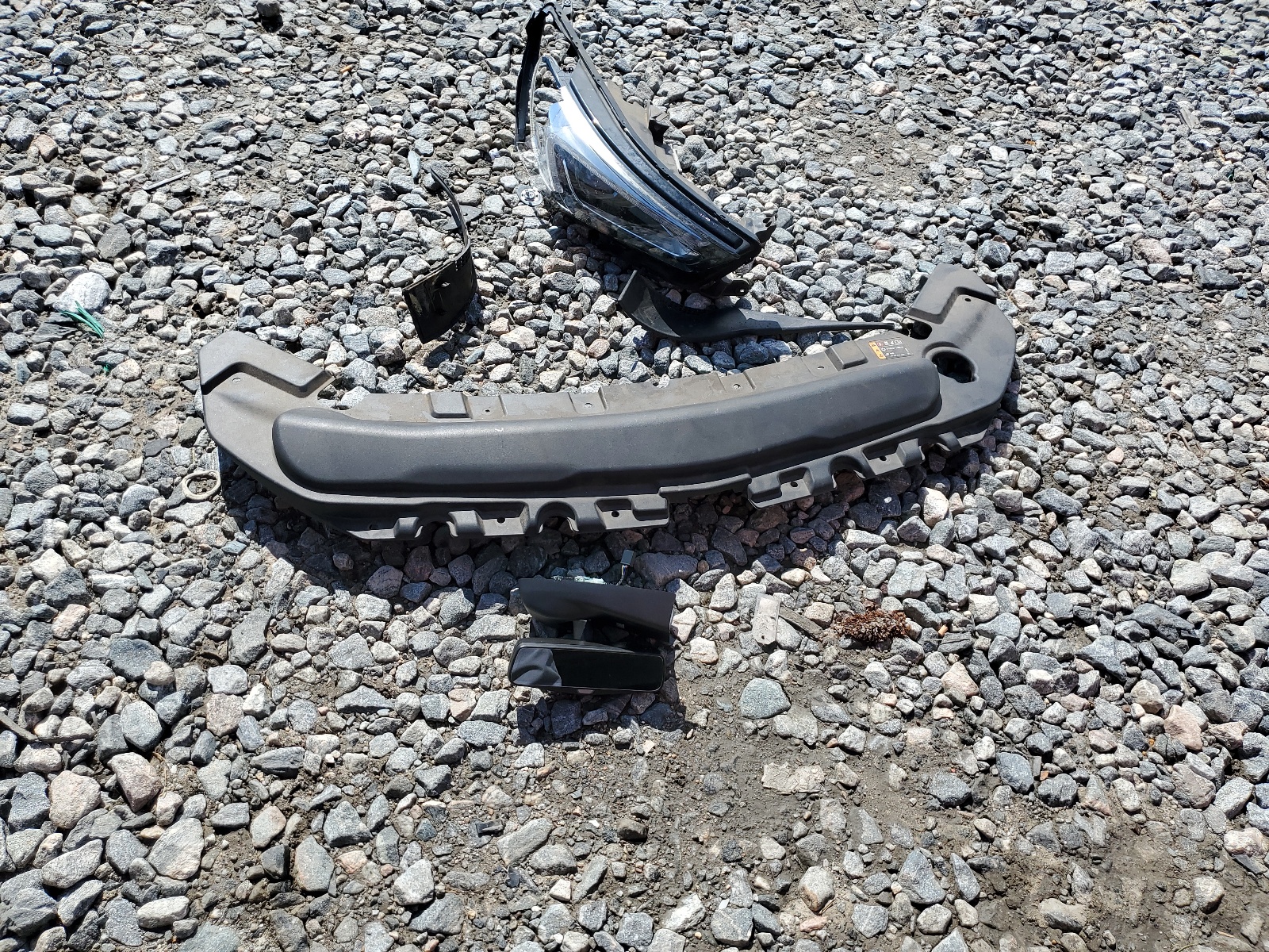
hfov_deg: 67.3
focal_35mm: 26
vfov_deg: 53.1
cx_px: 634
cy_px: 476
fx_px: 953
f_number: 1.5
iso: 50
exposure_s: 1/3333
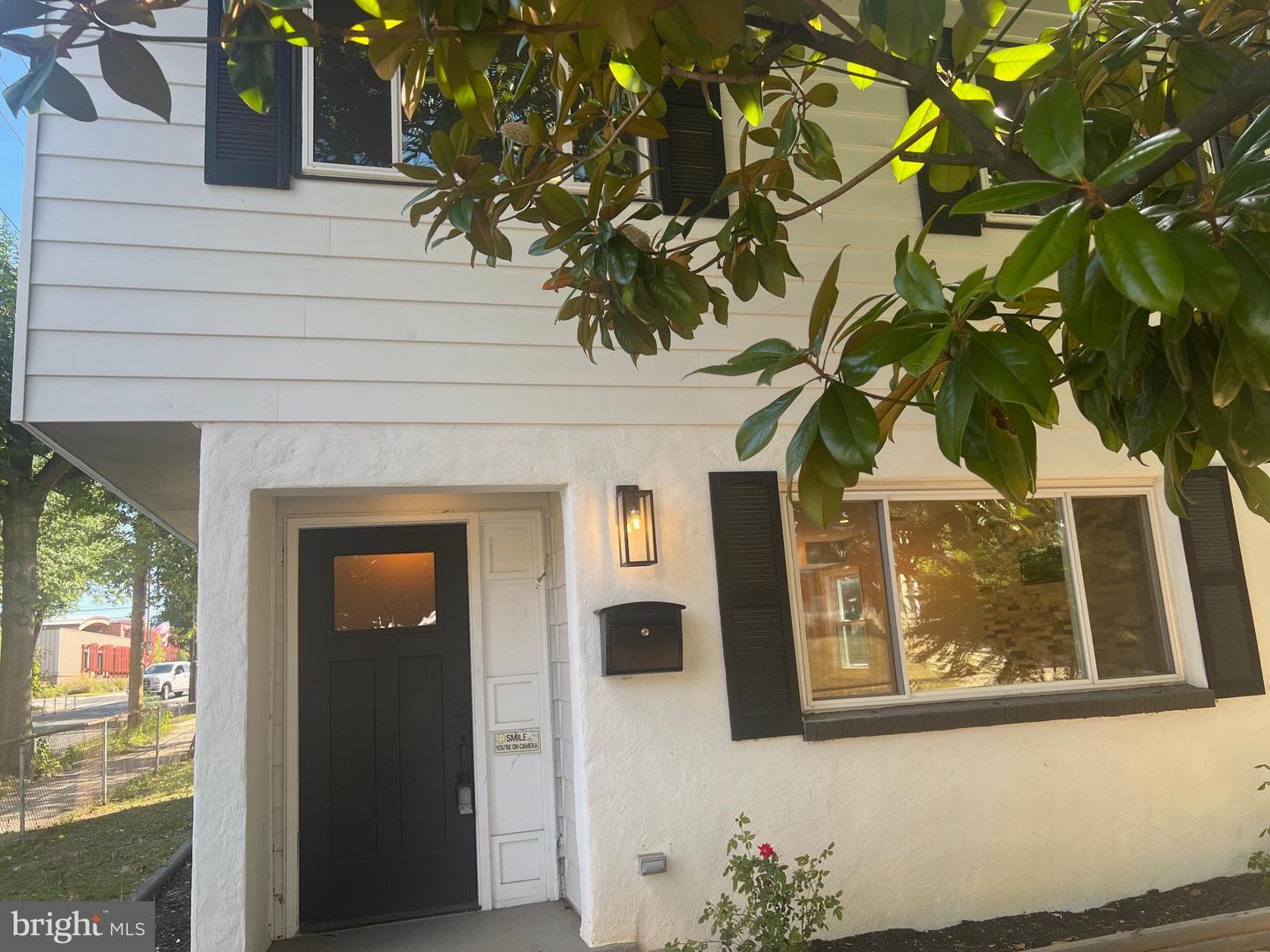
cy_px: 476
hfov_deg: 67.3
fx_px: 954
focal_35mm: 26
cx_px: 635
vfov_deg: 53.1
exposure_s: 1/431
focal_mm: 5.7
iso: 50
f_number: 1.5
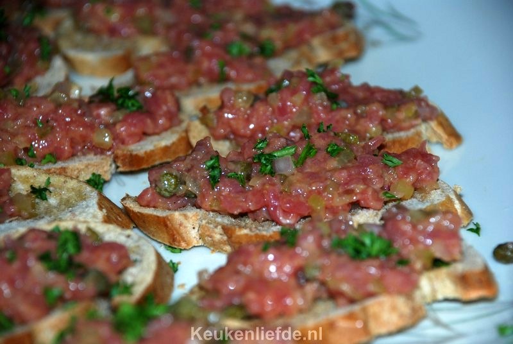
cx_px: 256
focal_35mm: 202
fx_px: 2890
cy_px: 172
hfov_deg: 10.1
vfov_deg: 6.8
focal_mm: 135
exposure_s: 1/60
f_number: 5.6
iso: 160
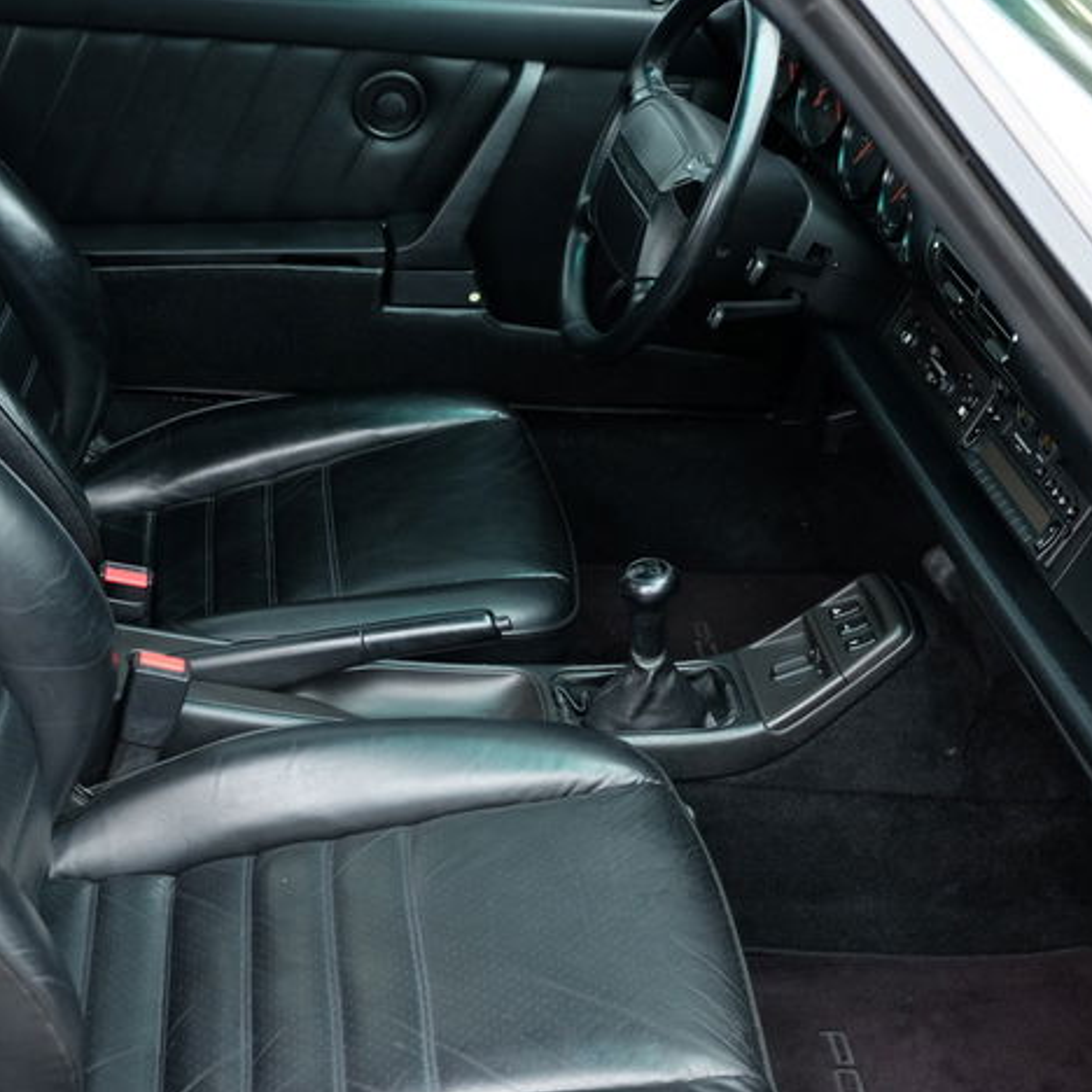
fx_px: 1892
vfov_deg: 32.2
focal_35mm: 53
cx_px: 296
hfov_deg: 31.7
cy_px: 504
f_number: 3.2
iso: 640
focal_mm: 25.4
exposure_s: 1/60
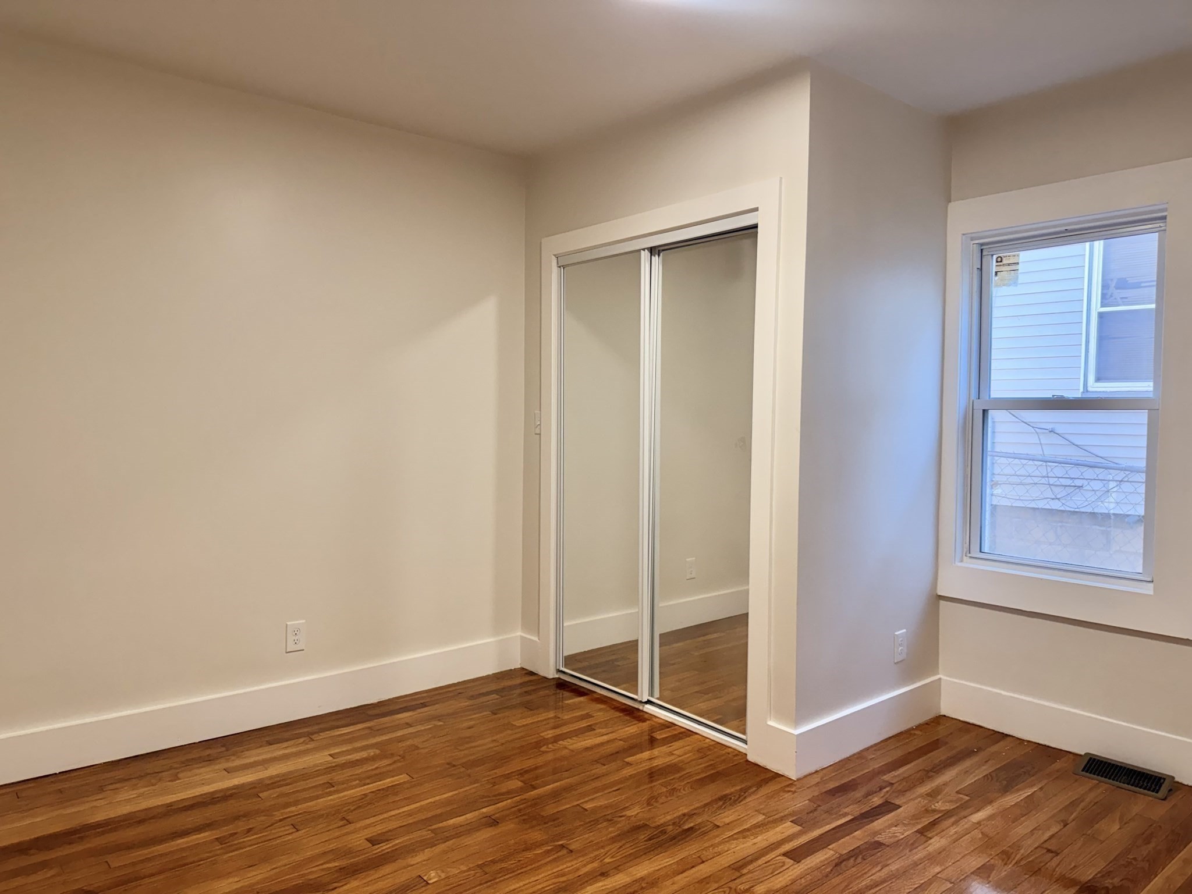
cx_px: 596
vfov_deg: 56.8
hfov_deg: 71.6
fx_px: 826
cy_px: 447
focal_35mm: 24
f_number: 1.78
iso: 160
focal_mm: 6.76
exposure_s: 1/120
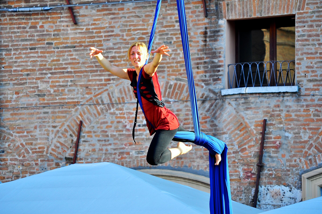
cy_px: 107
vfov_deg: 7.3
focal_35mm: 188
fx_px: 1675
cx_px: 161
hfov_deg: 11.0
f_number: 5.6
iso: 200
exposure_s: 1/200
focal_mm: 125
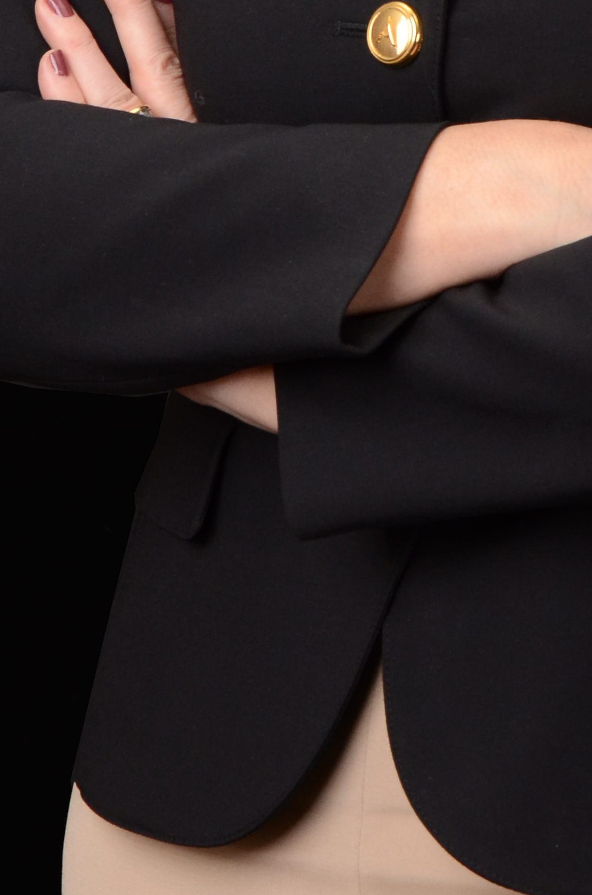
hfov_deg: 7.6
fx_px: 4461
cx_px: 508
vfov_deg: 11.3
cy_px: -145
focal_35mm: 180
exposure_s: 1/125
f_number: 9
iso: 640
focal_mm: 42
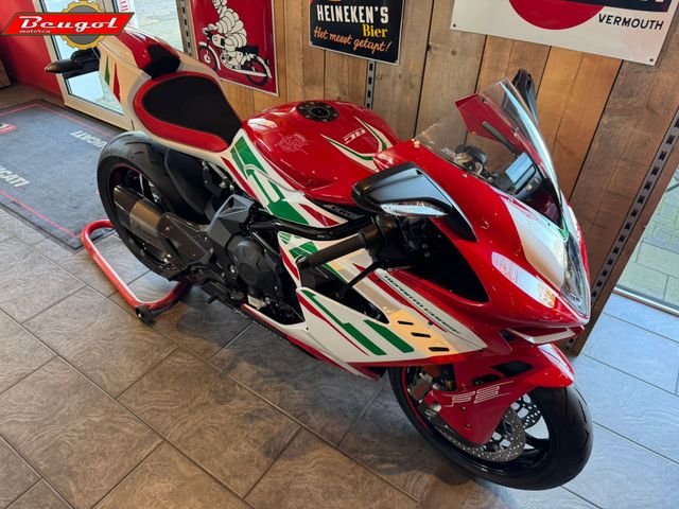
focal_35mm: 24
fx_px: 471
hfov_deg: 71.6
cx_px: 340
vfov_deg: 56.8
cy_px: 254
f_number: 1.78
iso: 125
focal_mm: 6.76
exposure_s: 1/50
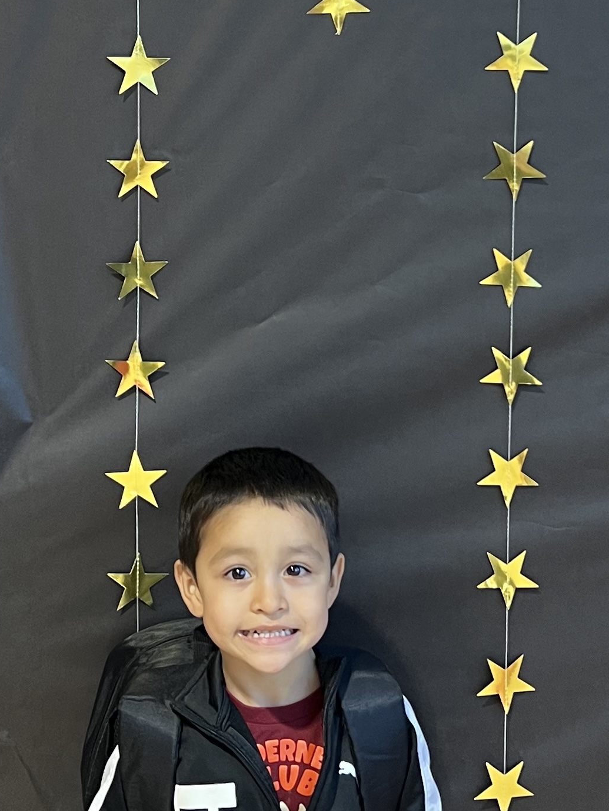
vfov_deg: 25.4
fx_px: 1782
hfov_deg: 19.4
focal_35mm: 76
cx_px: 289
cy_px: 219
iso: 100
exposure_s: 1/60
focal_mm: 5.7
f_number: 1.5
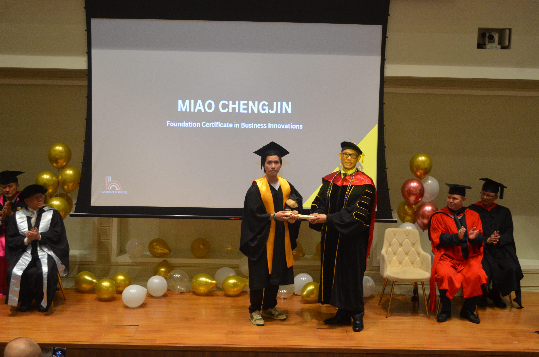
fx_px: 762
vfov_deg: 26.4
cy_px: 178
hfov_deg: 39.0
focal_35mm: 51
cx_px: 270
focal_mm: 34
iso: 800
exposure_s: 1/30
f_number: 5
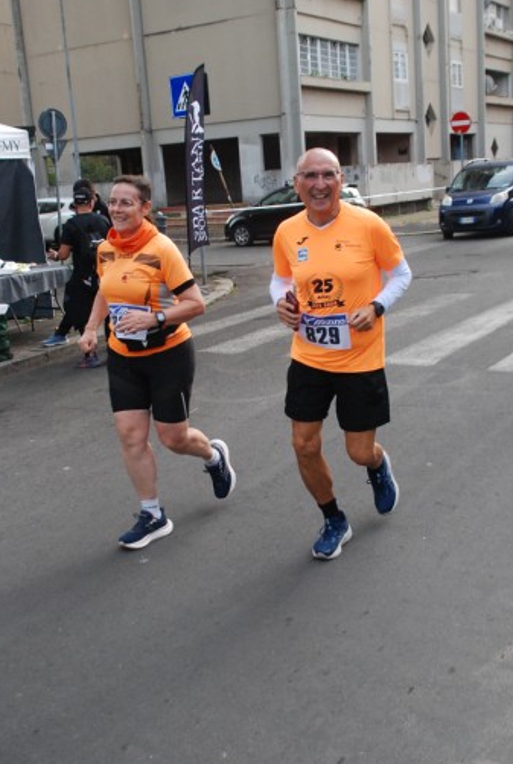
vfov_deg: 45.3
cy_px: 362
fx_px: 915
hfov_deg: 31.3
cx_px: 288
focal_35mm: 43
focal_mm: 24
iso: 1000
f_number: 4.5
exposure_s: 1/1000
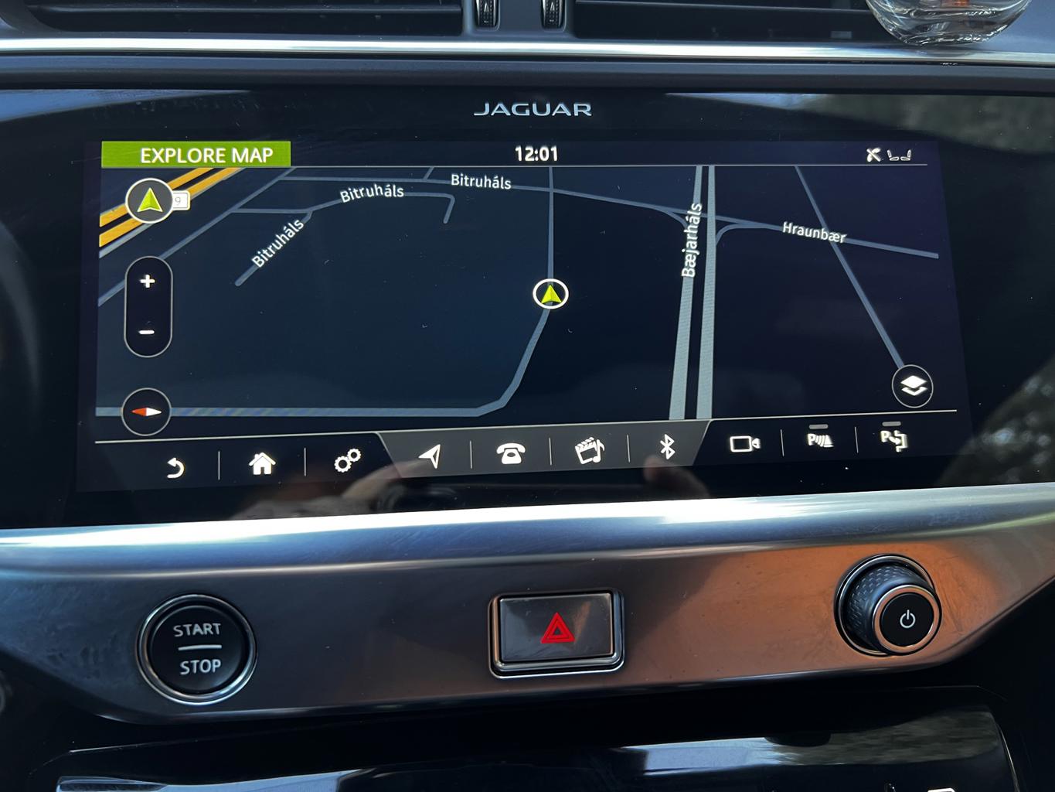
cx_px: 528
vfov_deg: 53.1
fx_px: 792
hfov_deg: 67.3
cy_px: 396
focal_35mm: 26
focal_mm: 5.7
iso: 200
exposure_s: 1/59
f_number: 1.5
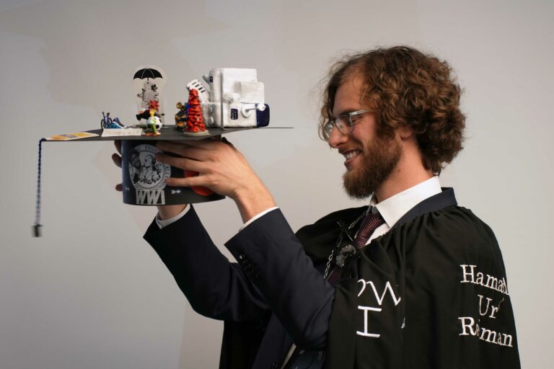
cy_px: 184
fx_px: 1154
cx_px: 277
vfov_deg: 18.2
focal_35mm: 75
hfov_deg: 27.0
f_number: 2.8
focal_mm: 75
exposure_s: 1/80
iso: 320
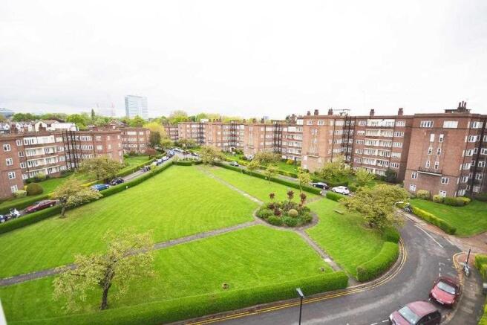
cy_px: 162
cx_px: 244
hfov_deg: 100.4
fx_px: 203
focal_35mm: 15
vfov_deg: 77.3
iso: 100
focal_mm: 10
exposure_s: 1/160
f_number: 4
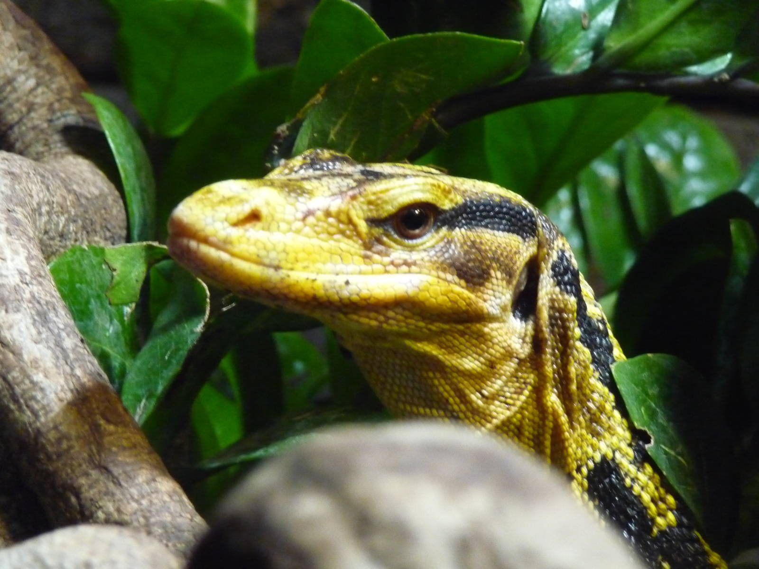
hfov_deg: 8.7
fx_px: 4999
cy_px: 284
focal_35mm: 228
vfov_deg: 6.5
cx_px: 380
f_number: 4.9
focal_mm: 39.2
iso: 800
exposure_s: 1/80
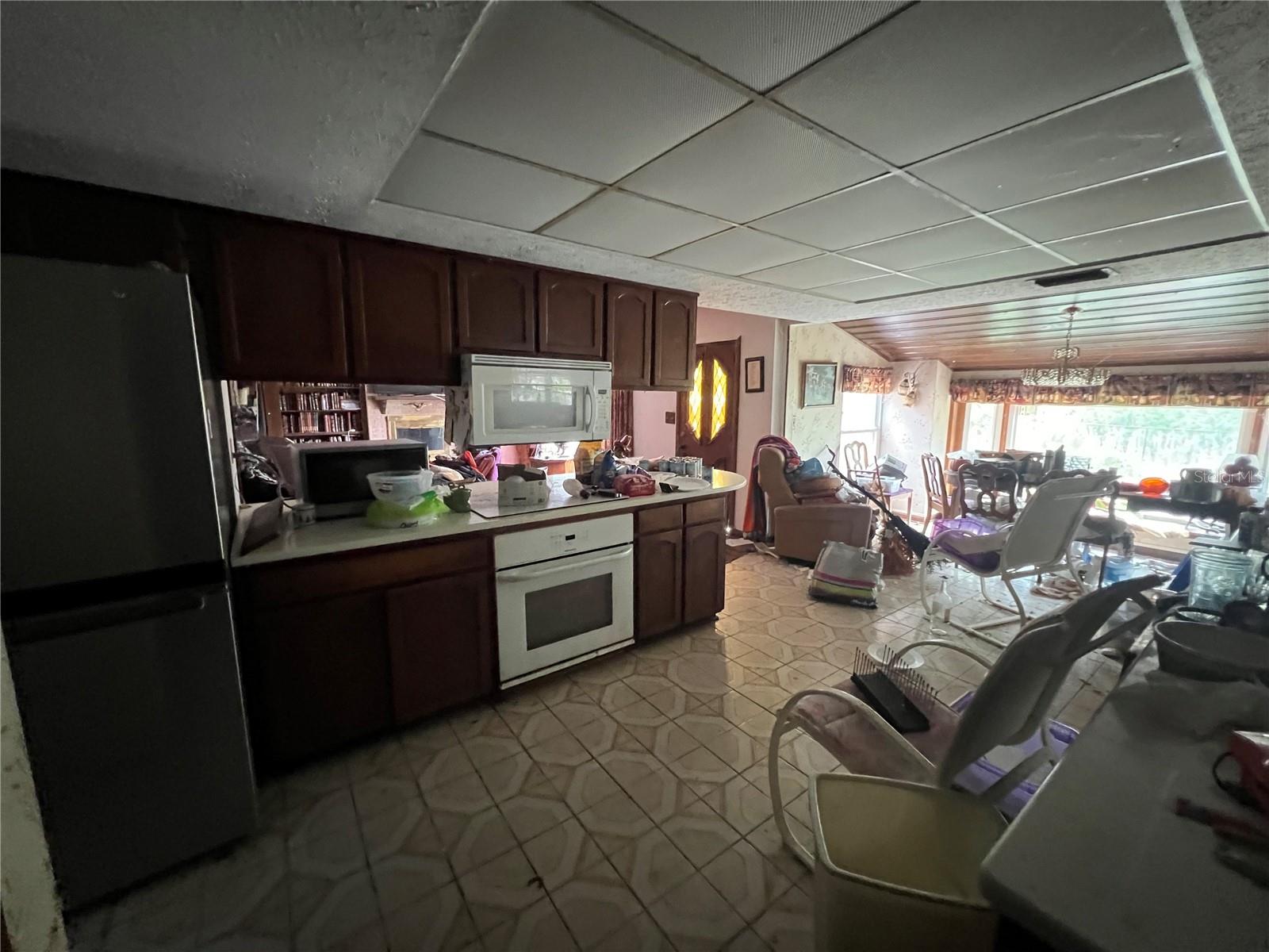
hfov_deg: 106.2
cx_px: 634
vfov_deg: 89.9
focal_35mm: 13
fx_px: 477
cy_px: 476
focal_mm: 1.57
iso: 1000
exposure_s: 1/50
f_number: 1.8
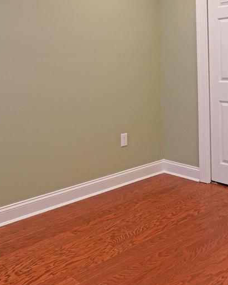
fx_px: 354
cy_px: 71
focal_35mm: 42
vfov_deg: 42.5
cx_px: 143
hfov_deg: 35.5
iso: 1600
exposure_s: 1/160
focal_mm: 16
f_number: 3.2
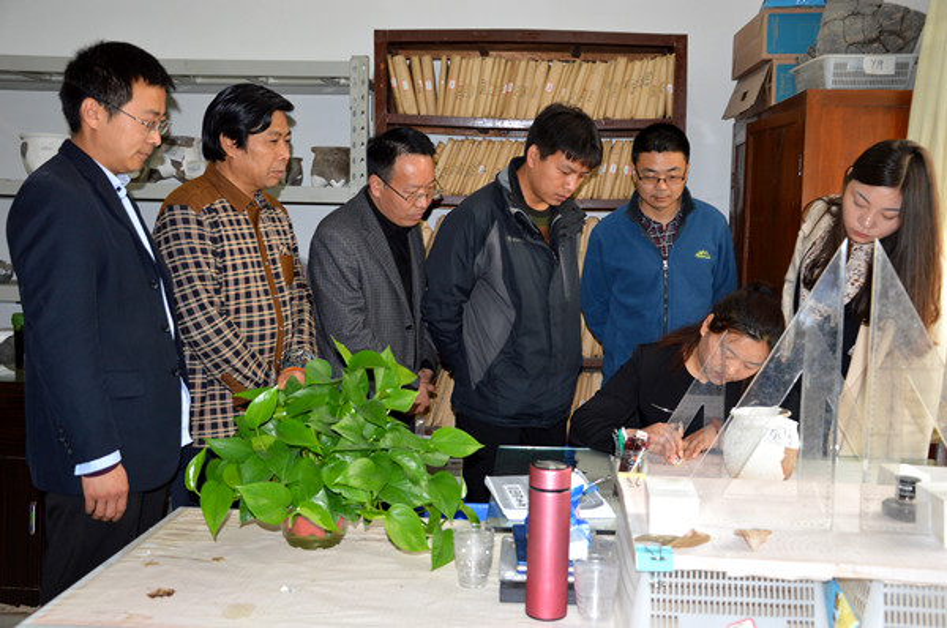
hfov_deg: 51.4
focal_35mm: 38
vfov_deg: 35.4
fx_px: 985
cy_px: 314
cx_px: 474
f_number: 4
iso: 400
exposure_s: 1/100
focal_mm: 25
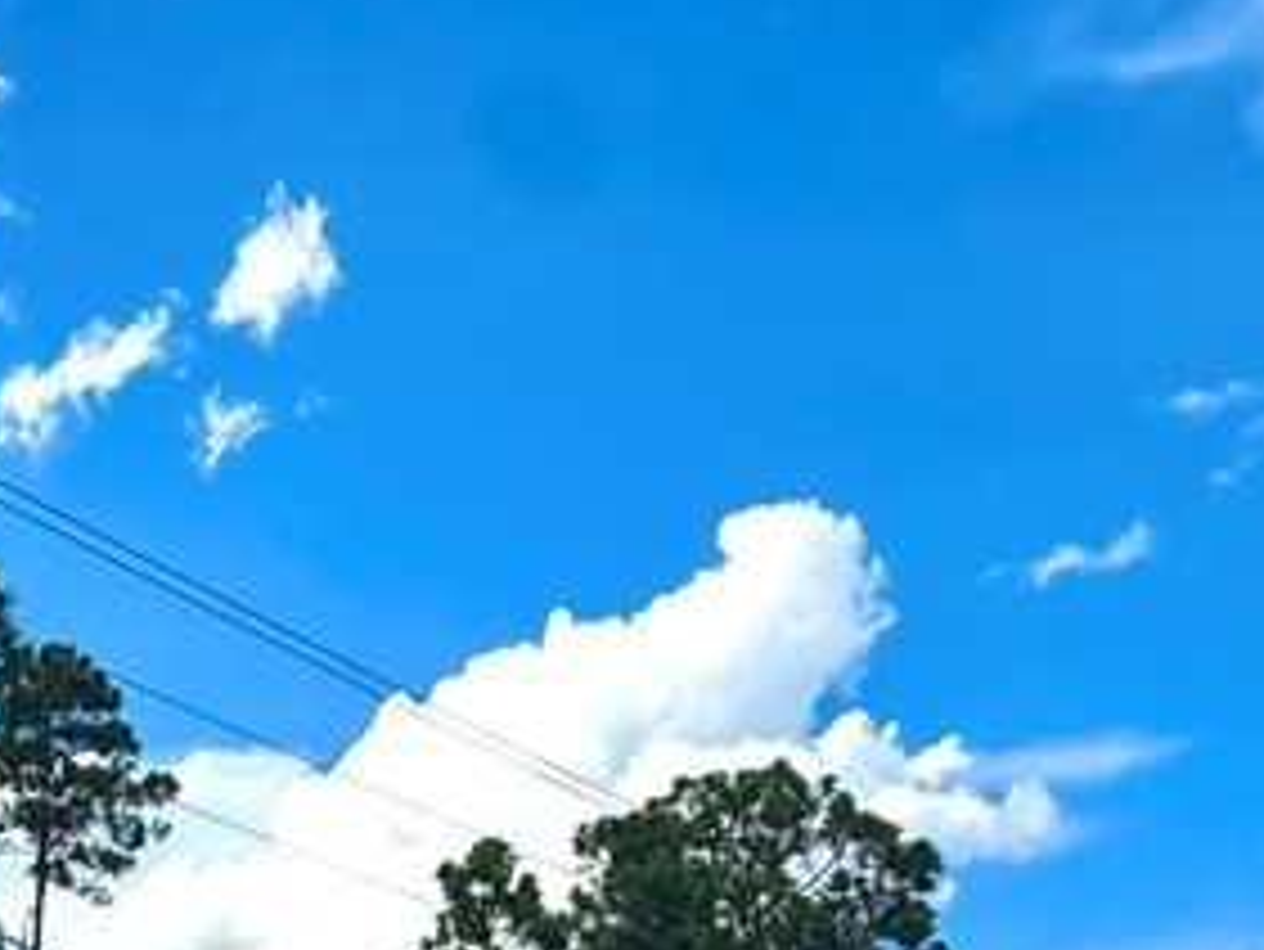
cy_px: 1333
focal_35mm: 51
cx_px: -139
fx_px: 1863
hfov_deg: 32.7
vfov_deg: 24.0
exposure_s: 1/1901
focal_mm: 2.22
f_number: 2.2
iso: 64
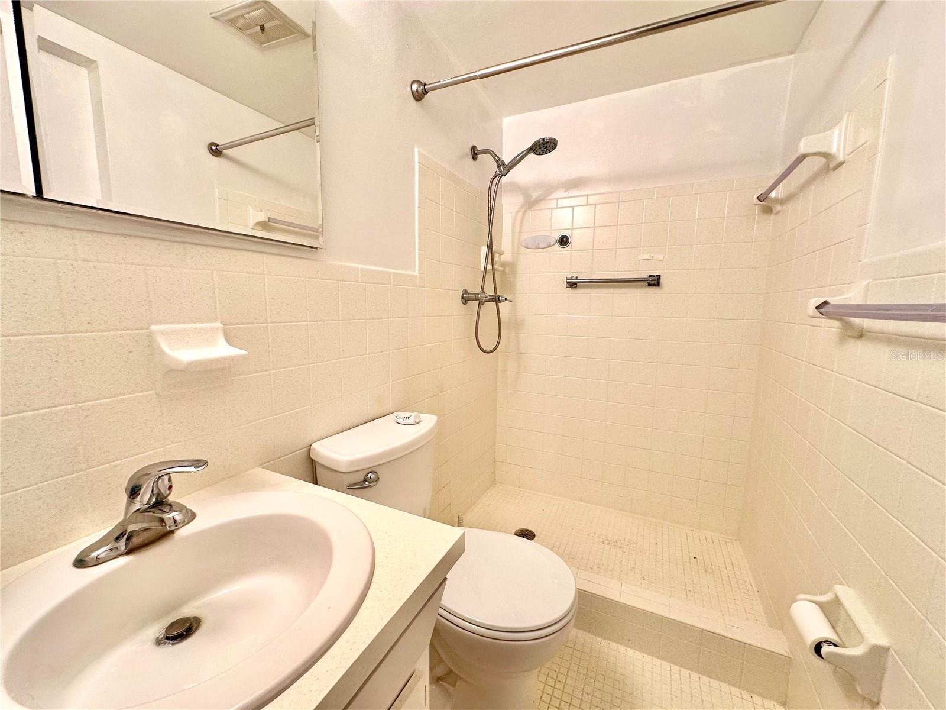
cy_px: 355
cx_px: 473
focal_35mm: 14
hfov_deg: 102.1
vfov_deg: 85.7
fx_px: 383
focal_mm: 2.22
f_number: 2.2
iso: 100
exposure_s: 1/120
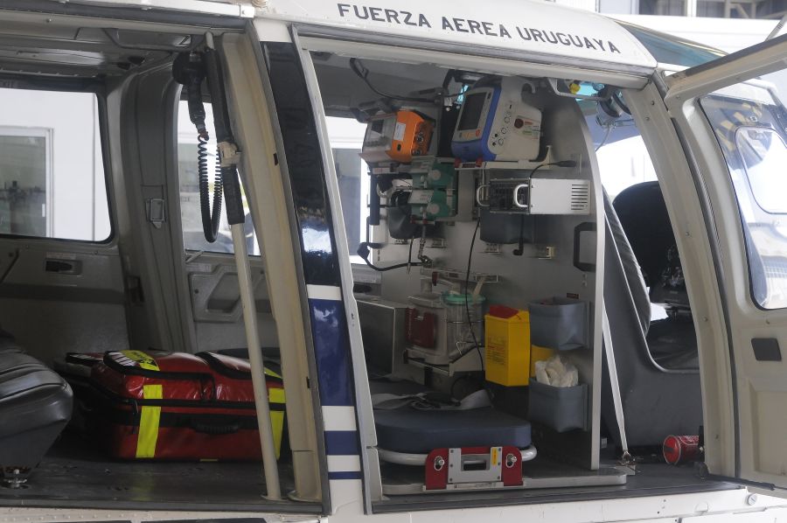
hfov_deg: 33.4
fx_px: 1310
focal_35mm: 60
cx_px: 394
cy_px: 262
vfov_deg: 22.6
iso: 1000
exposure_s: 1/80
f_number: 6.3
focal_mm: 40
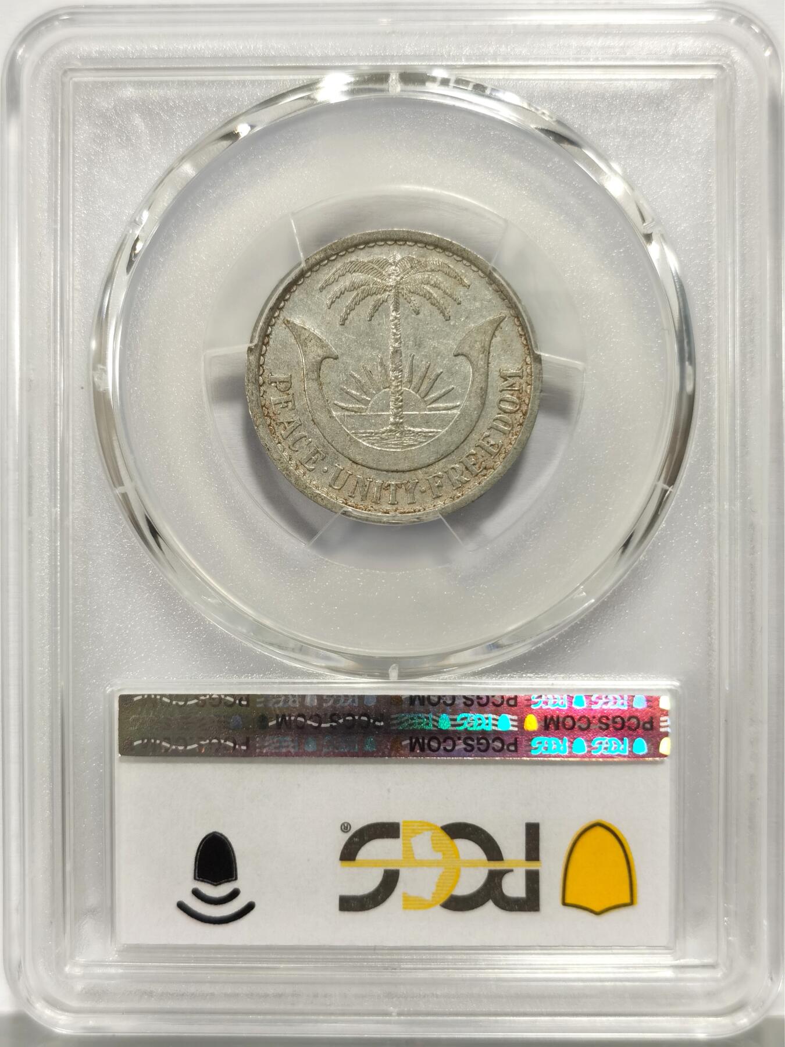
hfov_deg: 27.0
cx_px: 392
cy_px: 524
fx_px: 1633
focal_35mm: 54
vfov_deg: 35.5
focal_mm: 5.56
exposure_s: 1/100
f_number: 16
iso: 100
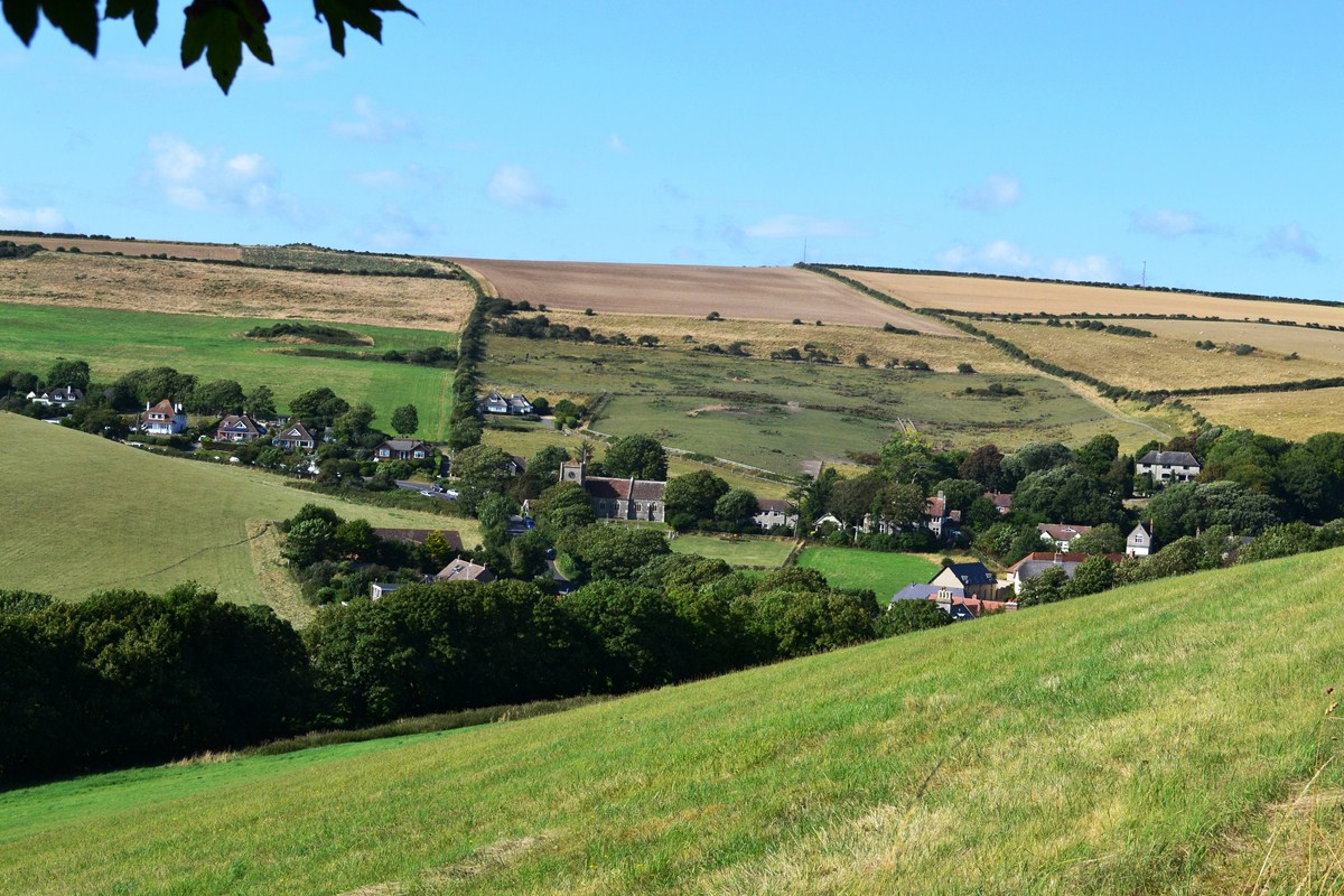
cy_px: 448
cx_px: 672
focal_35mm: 57
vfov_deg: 23.8
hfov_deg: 35.1
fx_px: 2128
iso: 400
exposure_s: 1/400
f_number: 11
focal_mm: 38
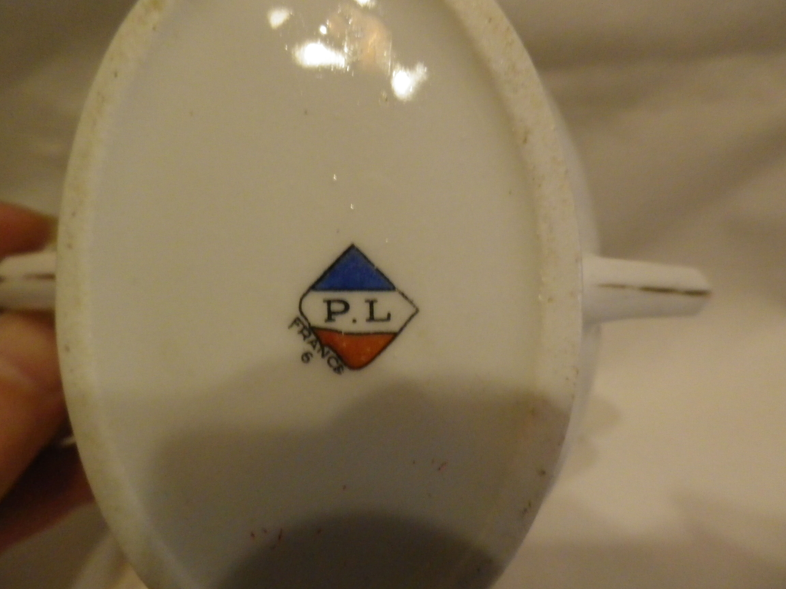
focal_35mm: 25
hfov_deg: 69.4
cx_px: 393
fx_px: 568
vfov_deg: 54.9
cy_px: 294
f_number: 3.5
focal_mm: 4.5
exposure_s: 1/20
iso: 400
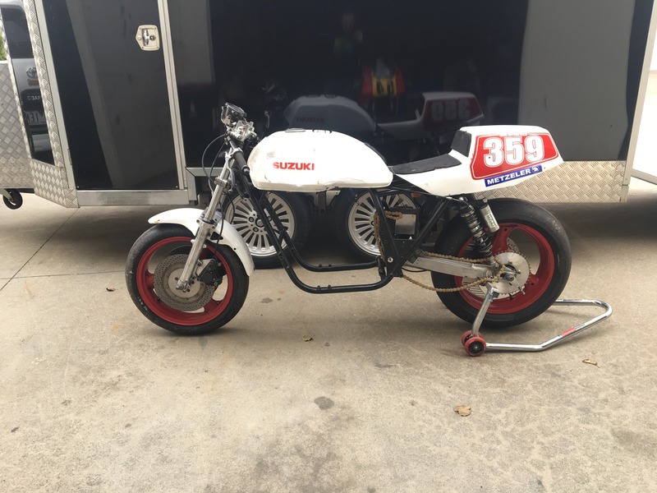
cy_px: 246
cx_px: 328
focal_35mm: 29
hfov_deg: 61.7
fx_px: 550
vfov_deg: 48.2
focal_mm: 4.15
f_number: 2.2
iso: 25
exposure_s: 1/50
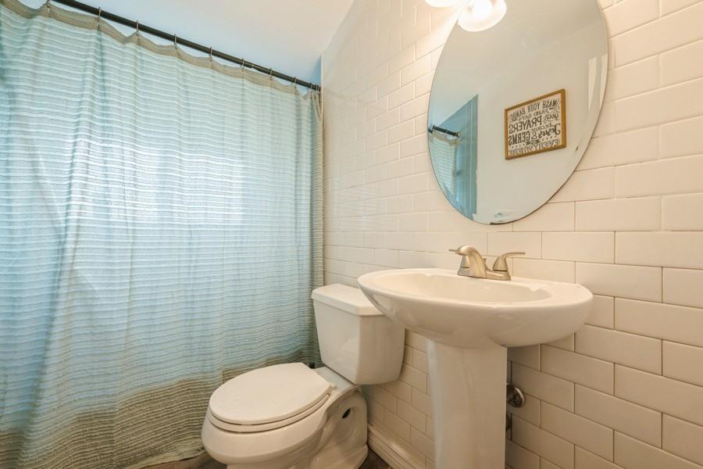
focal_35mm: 15
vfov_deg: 77.3
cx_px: 352
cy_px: 234
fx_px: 293
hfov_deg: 100.4
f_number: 11
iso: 400
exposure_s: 1/13
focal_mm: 15
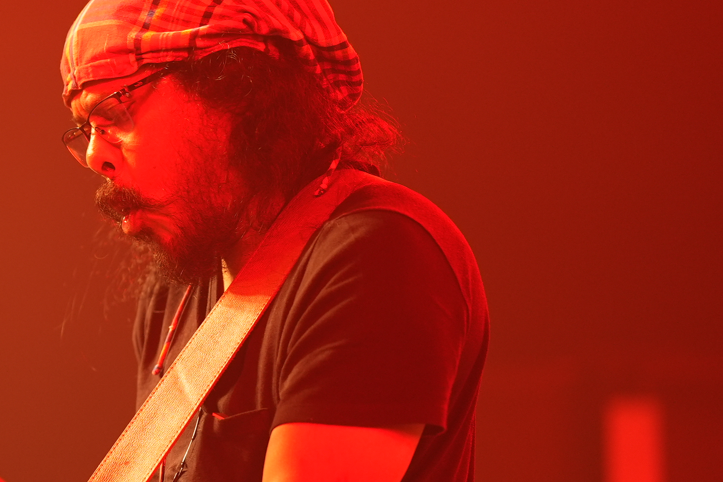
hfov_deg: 7.7
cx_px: -224
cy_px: 241
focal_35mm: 265
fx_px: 5321
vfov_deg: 5.2
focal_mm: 85
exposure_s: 1/320
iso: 400
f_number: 1.4
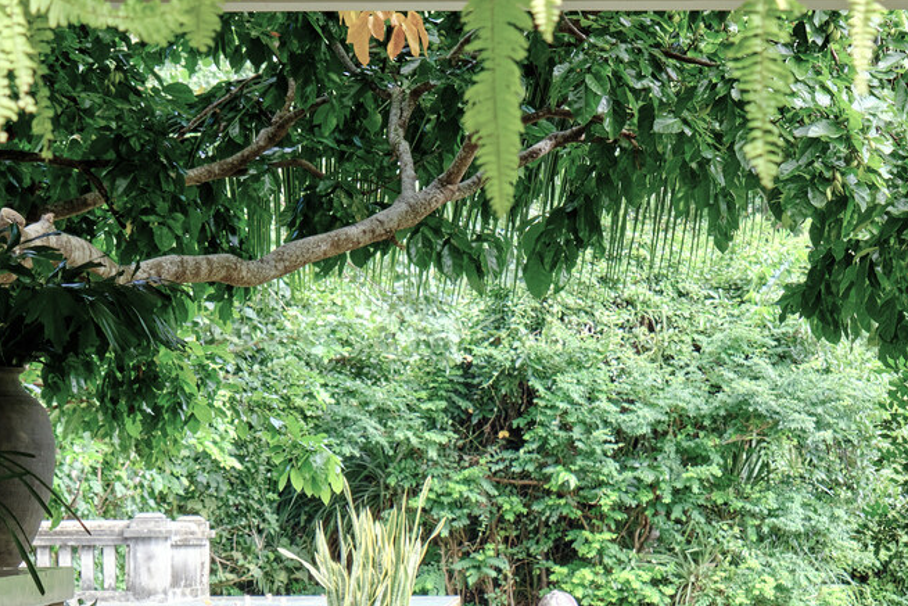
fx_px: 4087
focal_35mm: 162
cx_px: 553
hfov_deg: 12.7
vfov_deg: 8.4
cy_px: 584
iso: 200
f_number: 5.6
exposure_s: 1/60
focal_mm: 39.3
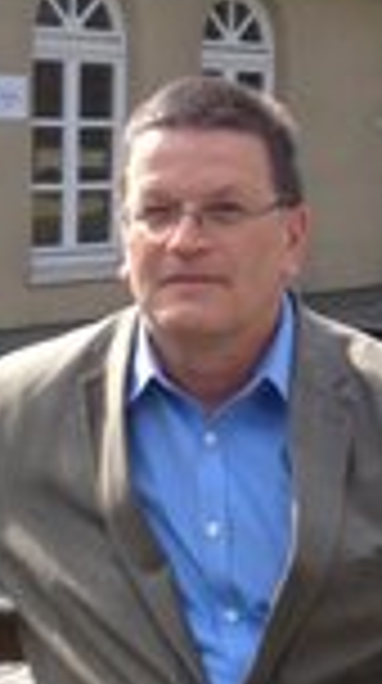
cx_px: 171
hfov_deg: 13.0
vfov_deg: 22.8
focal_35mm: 93
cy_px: 484
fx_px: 1682
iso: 50
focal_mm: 4.28
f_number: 2.4
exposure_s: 1/581
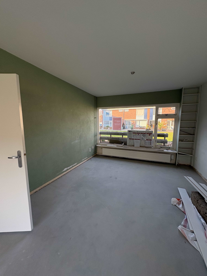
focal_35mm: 14
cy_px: 138
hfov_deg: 85.7
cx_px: 104
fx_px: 112
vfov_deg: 102.1
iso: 125
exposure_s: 1/123
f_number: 2.2
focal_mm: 2.22
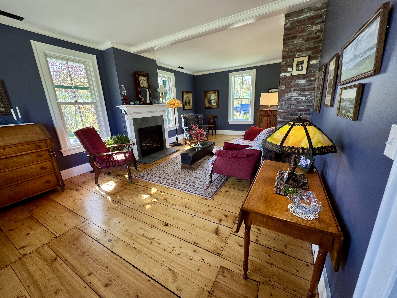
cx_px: 198
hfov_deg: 102.1
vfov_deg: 85.7
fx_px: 161
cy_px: 149
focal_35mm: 14
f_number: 2.2
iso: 200
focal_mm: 2.22
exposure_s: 1/120
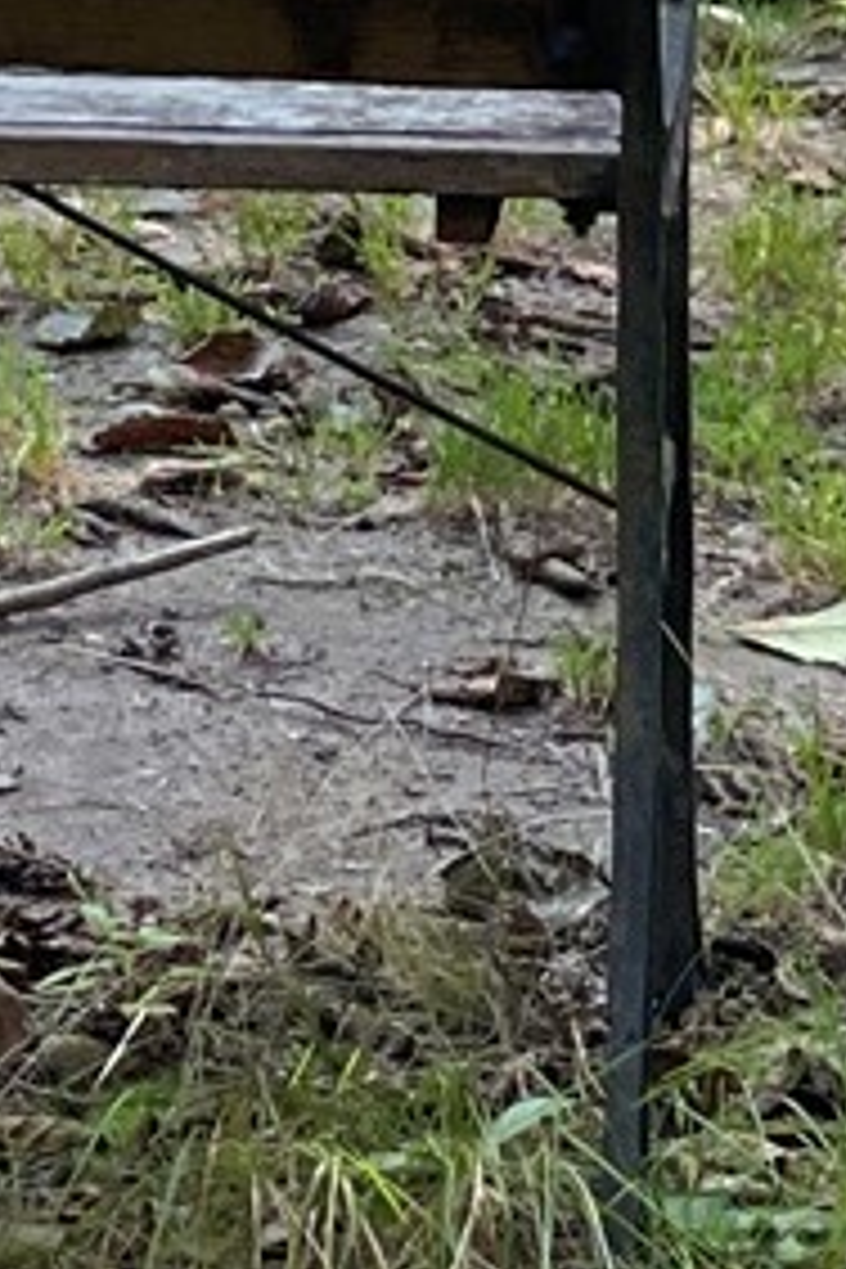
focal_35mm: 377
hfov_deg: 3.6
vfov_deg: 5.4
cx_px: -873
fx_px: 13288
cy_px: -414
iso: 50
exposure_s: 1/121
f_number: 2.2
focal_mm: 7.5
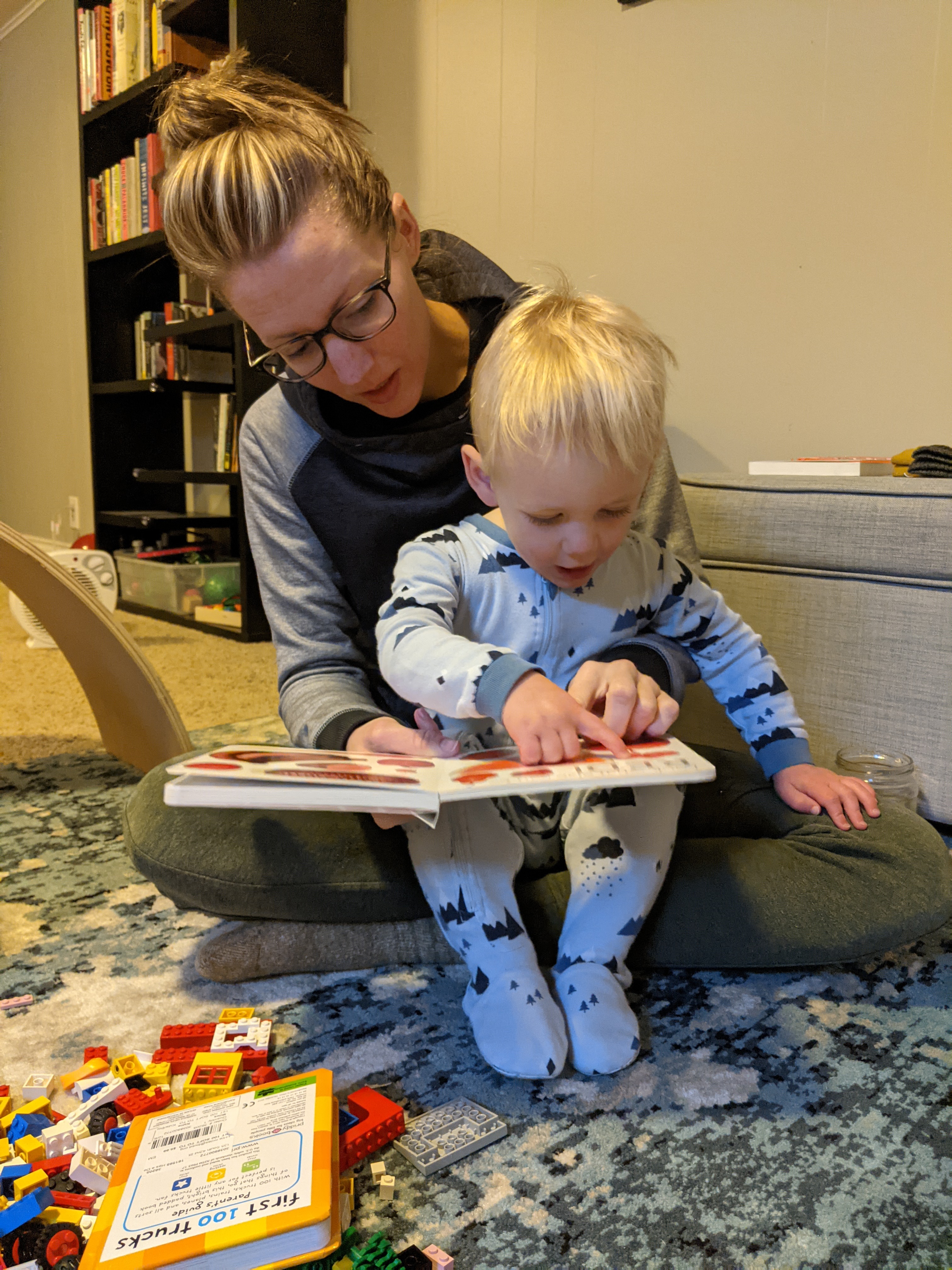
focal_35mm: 27
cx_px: 476
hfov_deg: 51.4
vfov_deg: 65.3
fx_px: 990
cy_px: 635
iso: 771
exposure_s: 1/24
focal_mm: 4.44
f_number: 1.8
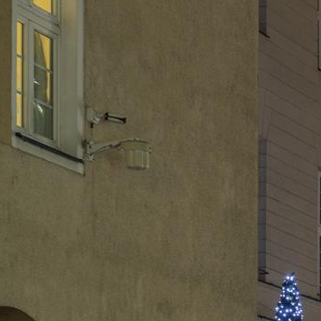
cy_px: 260
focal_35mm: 185
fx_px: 1941
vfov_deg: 9.4
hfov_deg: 8.8
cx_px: 678
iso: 200
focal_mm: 48
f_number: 8
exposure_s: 1
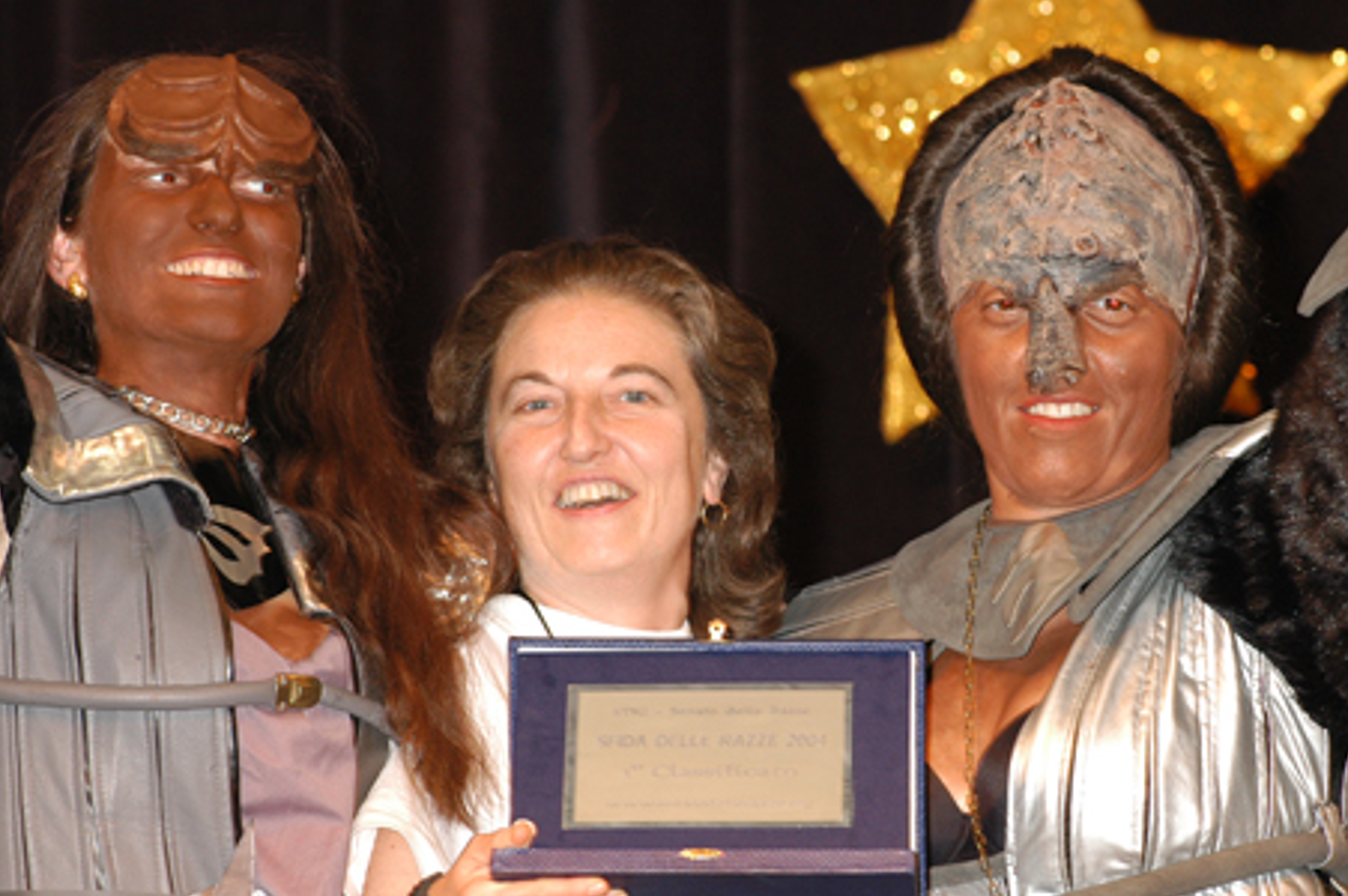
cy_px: 553
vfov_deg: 3.4
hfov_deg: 5.1
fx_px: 15041
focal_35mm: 402
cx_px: 664
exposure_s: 1/60
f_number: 5
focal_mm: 200
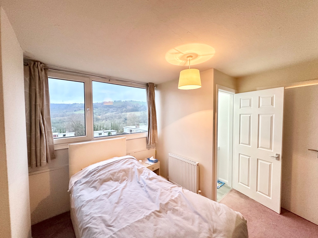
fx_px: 129
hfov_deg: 102.1
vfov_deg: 85.7
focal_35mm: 14
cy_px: 119
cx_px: 159
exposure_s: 1/100
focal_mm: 2.22
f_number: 2.2
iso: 320
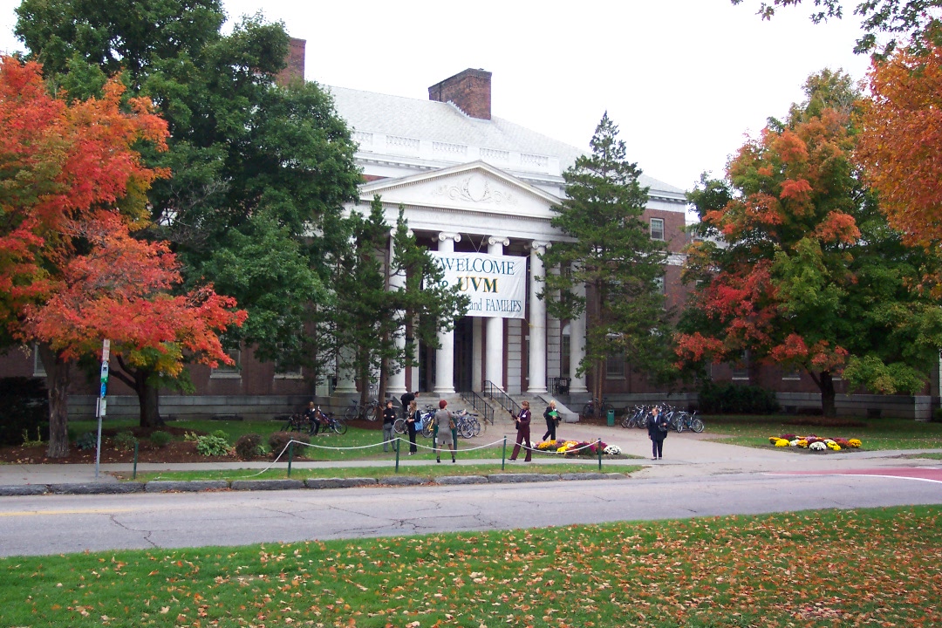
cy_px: 314
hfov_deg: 50.7
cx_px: 471
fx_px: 994
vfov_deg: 35.1
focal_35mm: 38
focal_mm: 8
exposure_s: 1/350
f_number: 2.8
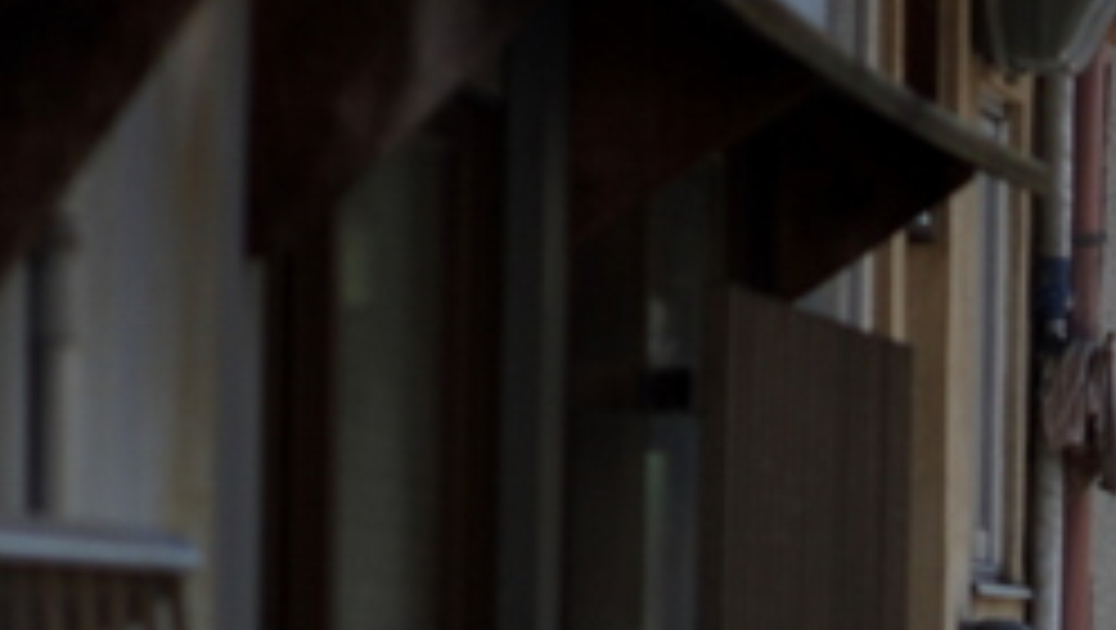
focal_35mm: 453
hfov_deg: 4.7
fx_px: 13417
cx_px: 1782
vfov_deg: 2.7
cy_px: 1174
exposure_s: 1/320
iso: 100
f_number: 5
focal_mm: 70
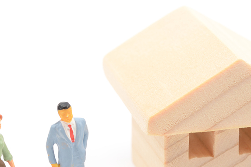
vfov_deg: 8.7
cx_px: 153
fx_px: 1095
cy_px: 140
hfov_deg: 13.1
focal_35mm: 157
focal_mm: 60
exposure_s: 1/100
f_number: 14
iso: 100
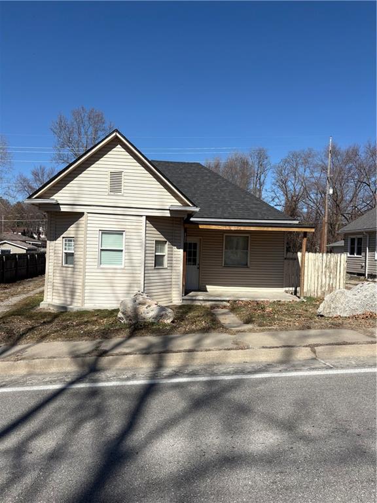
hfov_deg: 53.1
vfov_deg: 67.3
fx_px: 378
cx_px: 188
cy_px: 252
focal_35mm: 26
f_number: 1.6
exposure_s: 1/4950
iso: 50
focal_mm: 5.96
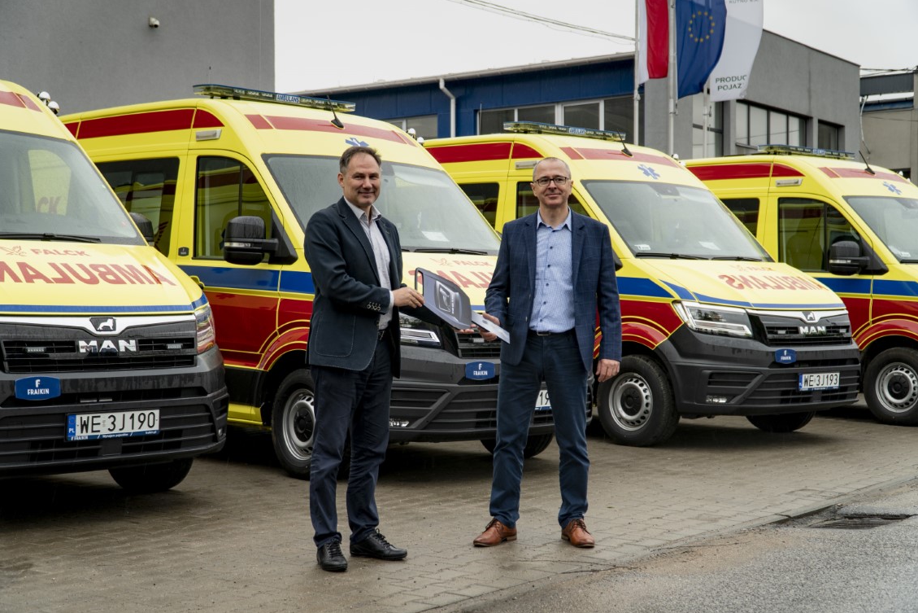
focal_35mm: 51
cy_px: 310
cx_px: 455
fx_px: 1288
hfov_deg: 39.2
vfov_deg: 26.7
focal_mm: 33
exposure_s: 1/160
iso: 200
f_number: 4
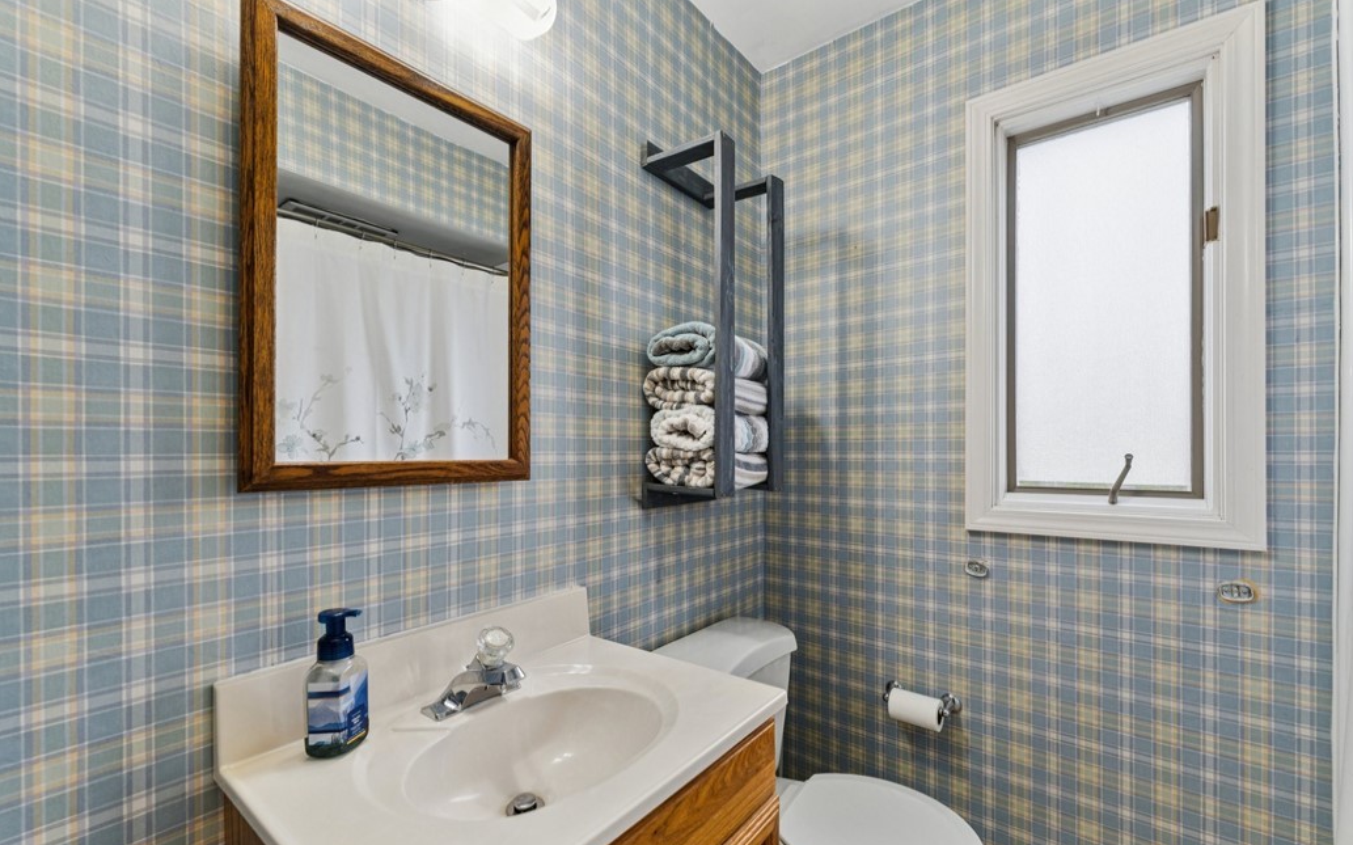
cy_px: 451
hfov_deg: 101.5
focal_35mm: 15
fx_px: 553
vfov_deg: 74.7
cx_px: 667
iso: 200
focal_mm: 14
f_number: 5.6
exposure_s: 1/15
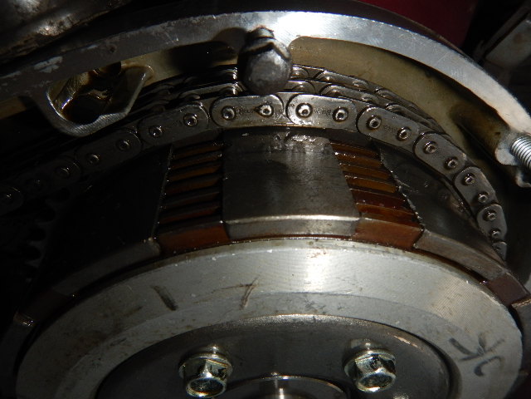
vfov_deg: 56.8
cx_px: 266
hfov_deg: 71.6
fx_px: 368
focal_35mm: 24
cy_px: 200
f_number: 8.2
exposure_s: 1/30
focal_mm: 4.3
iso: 200
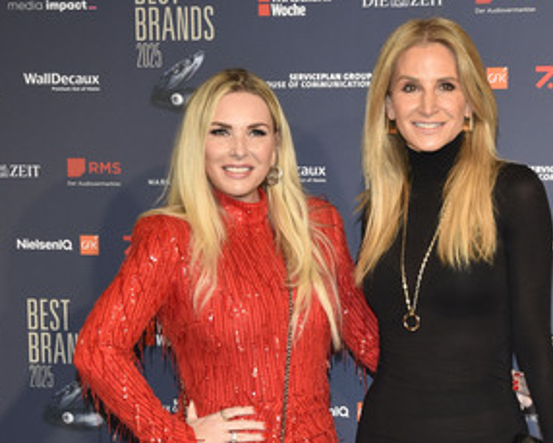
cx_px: 347
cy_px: 282
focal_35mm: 71
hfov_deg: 26.7
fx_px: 1162
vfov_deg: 21.5
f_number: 7.1
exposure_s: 1/250
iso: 1250
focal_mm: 48
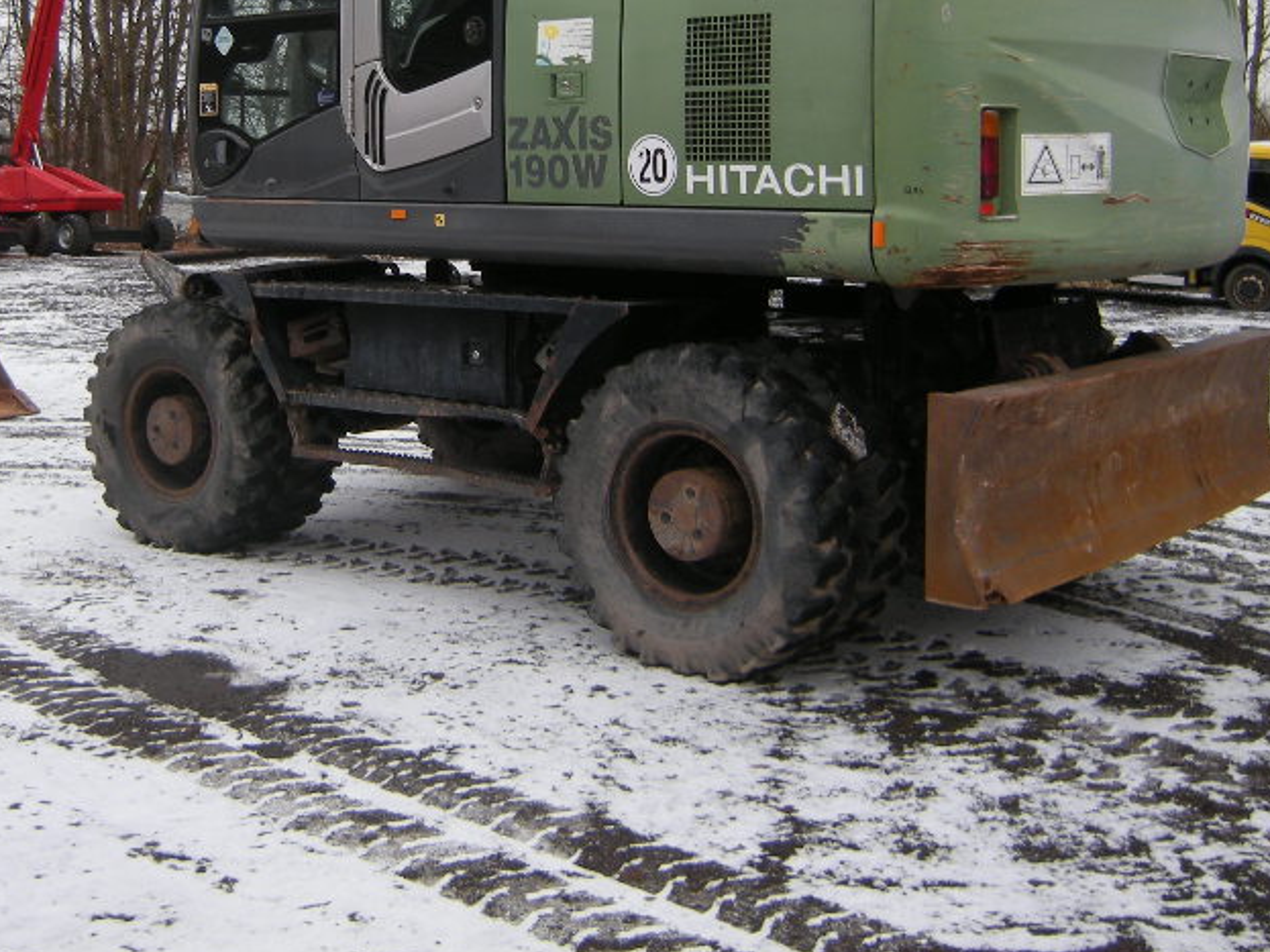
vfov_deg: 30.7
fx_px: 1687
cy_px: 177
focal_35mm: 46
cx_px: 467
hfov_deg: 40.9
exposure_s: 1/100
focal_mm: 4.7
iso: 64
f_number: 2.8
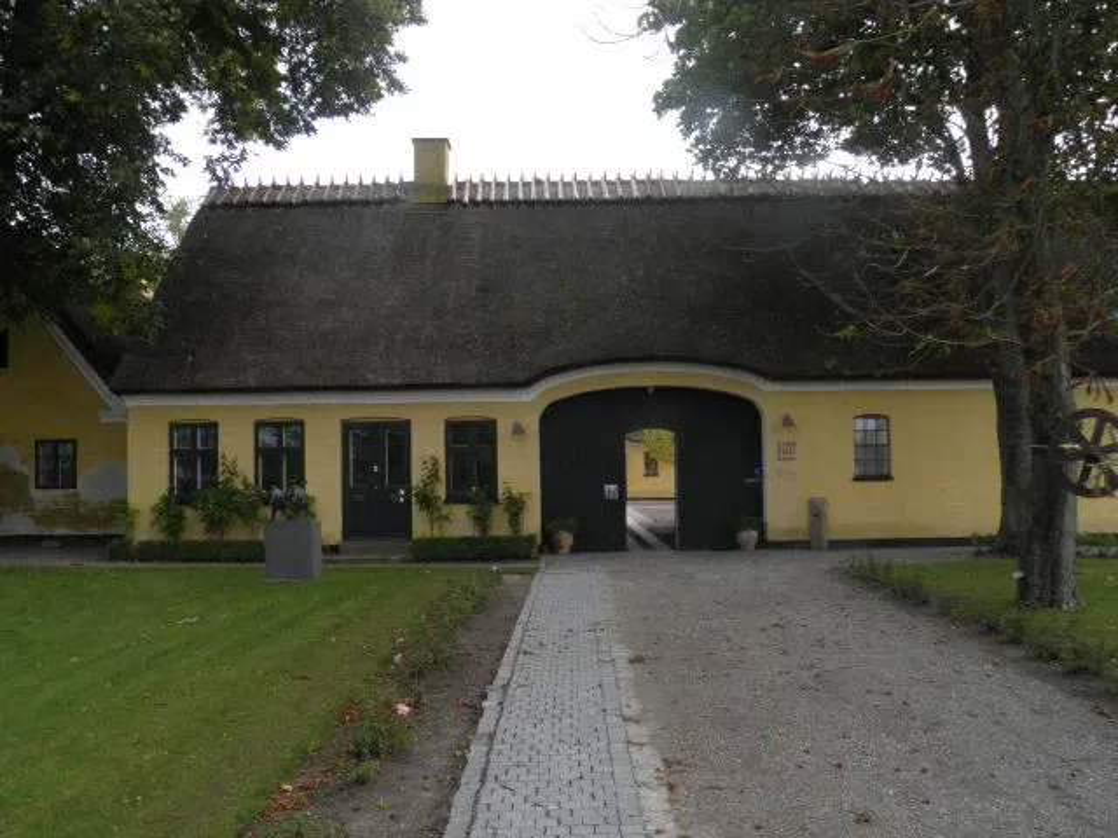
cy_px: 419
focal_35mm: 30
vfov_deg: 46.8
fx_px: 969
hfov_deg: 60.0
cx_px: 559
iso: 50
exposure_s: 1/100
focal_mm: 5.5
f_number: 5.9
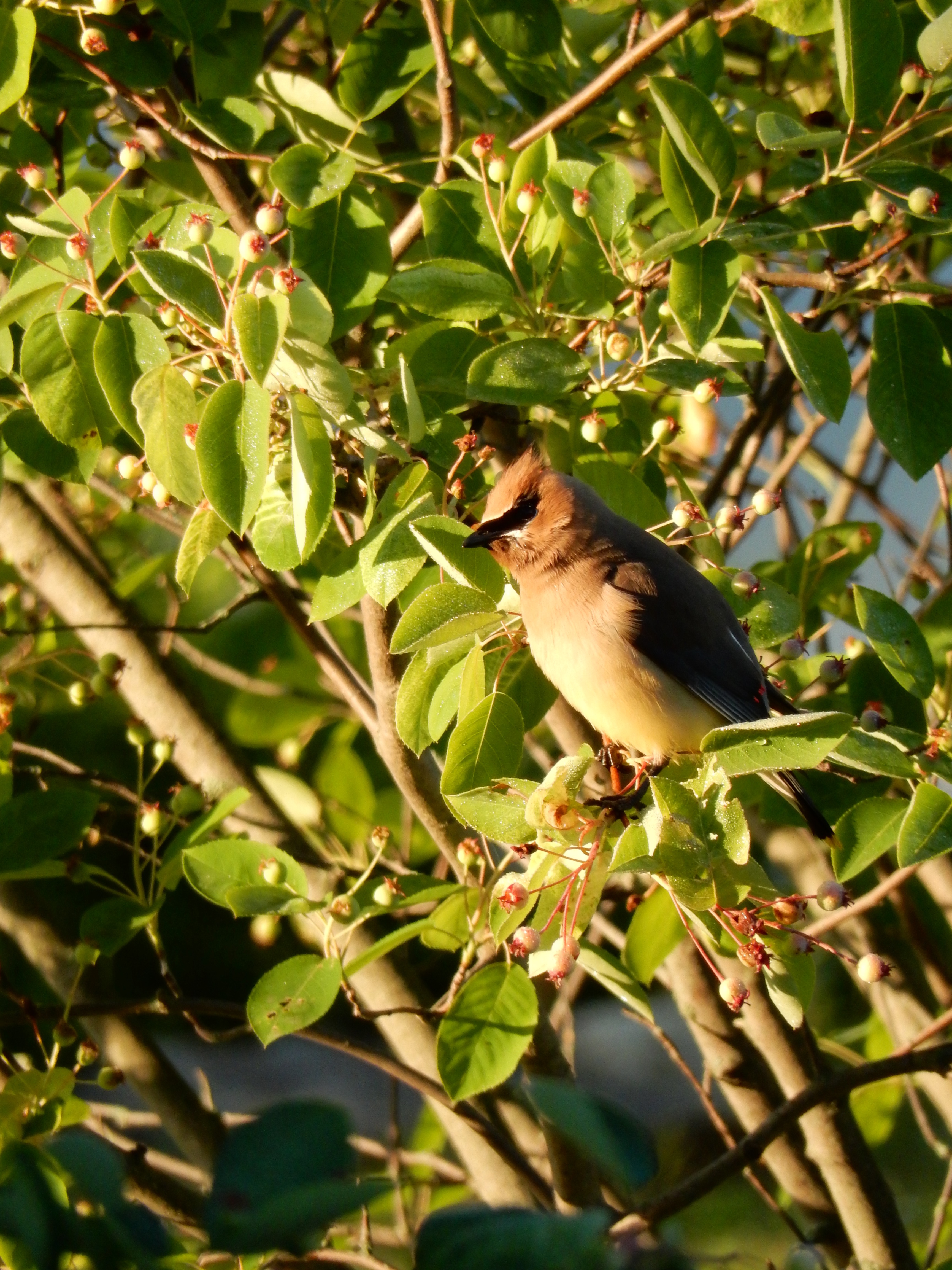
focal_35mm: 750
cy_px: 635
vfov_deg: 2.6
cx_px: 476
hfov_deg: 2.0
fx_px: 27502
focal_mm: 135
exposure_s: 1/250
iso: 400
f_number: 6.4
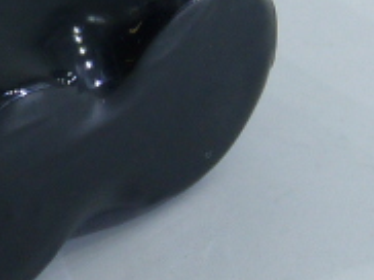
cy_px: 109
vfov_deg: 2.7
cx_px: -247
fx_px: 5848
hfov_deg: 3.6
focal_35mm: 542
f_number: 4
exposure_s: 1/200
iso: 100
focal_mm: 15.5
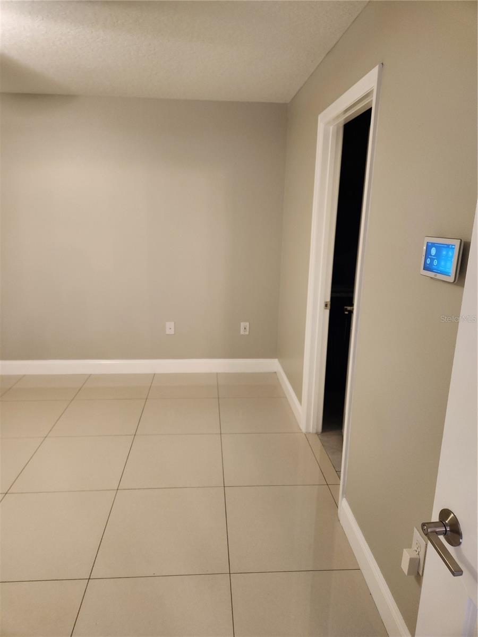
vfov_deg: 73.9
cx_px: 239
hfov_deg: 58.9
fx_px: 423
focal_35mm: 23
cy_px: 318
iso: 320
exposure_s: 1/30
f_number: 1.8
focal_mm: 5.4
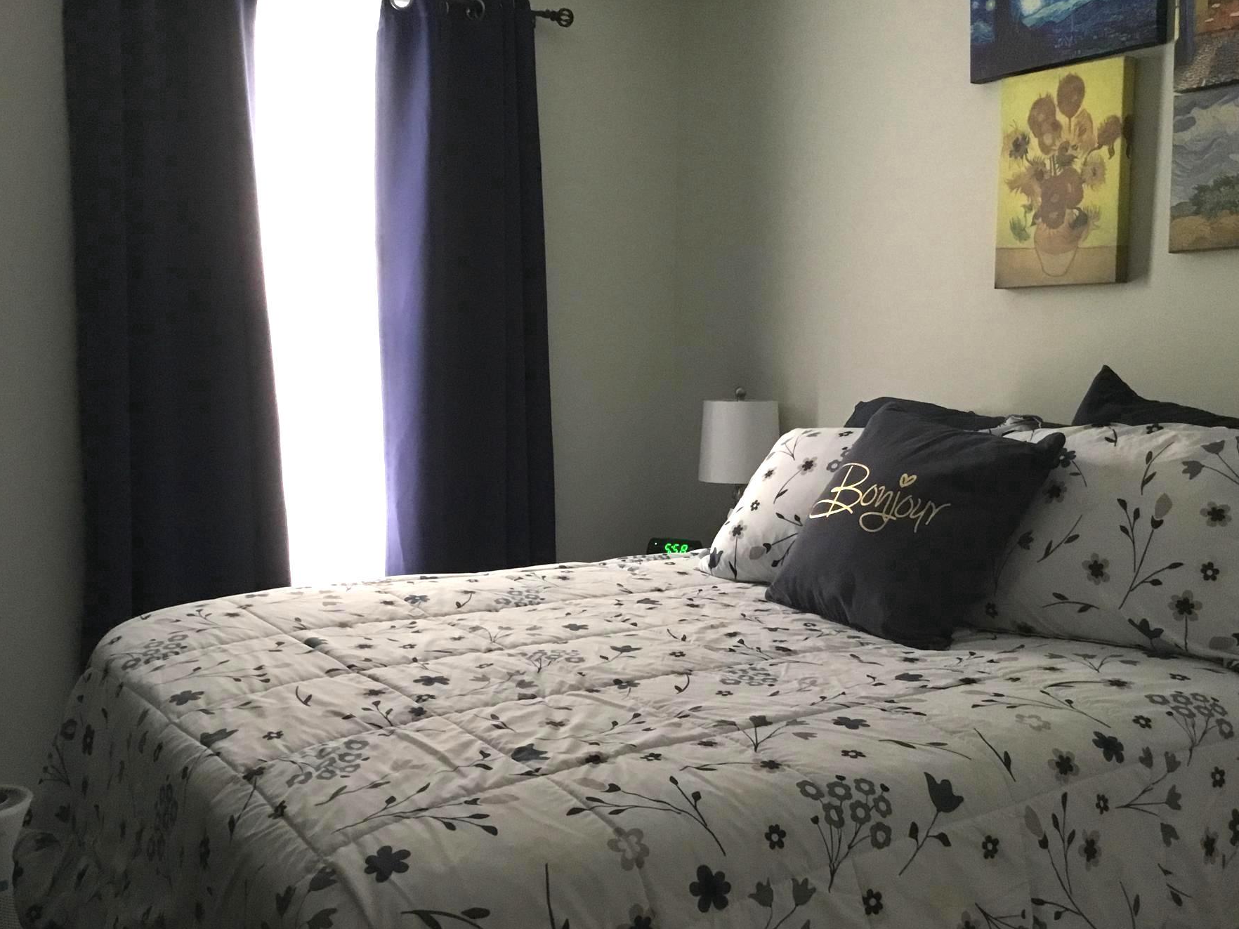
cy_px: 515
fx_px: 1289
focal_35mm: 36
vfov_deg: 39.6
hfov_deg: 51.3
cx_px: 638
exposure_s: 1/30
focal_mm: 3.3
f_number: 2.4
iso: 160
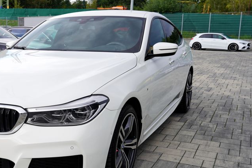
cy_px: 94
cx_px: 52
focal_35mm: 48
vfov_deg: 28.0
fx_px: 336
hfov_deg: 39.6
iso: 100
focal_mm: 30
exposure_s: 1/100
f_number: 6.3
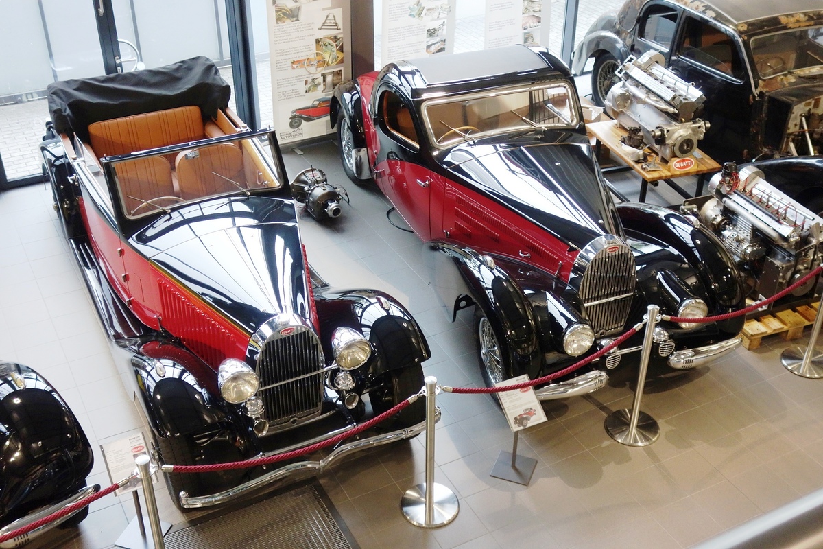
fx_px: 983
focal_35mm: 43
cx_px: 412
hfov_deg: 45.4
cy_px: 274
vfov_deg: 31.2
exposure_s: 1/50
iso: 640
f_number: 3.2
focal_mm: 15.82
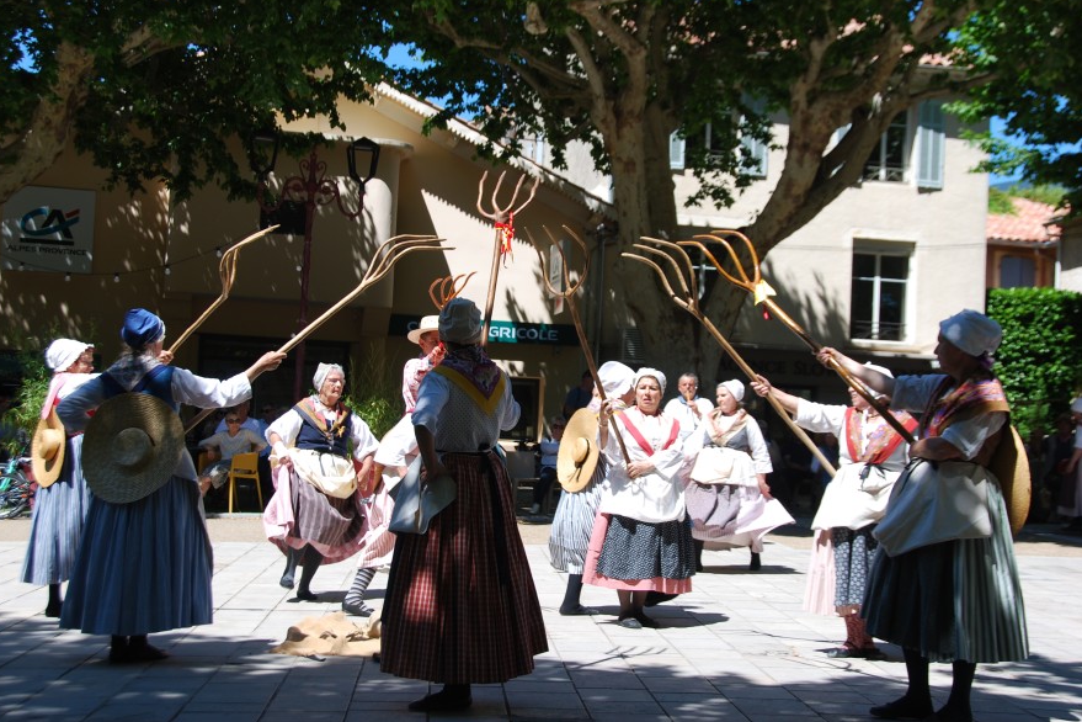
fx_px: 1653
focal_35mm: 55
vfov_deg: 24.6
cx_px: 535
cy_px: 355
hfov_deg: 36.2
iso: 100
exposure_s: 1/200
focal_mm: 36
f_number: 7.1
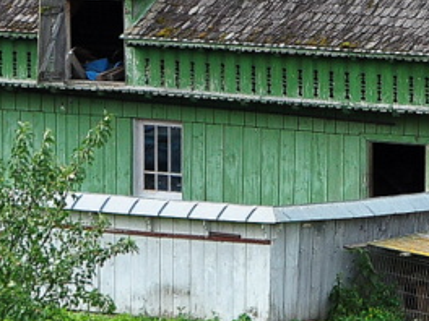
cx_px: 164
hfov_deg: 5.2
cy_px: -28
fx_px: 4709
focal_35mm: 380
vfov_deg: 3.9
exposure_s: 1/500
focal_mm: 58
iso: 400
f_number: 5.6
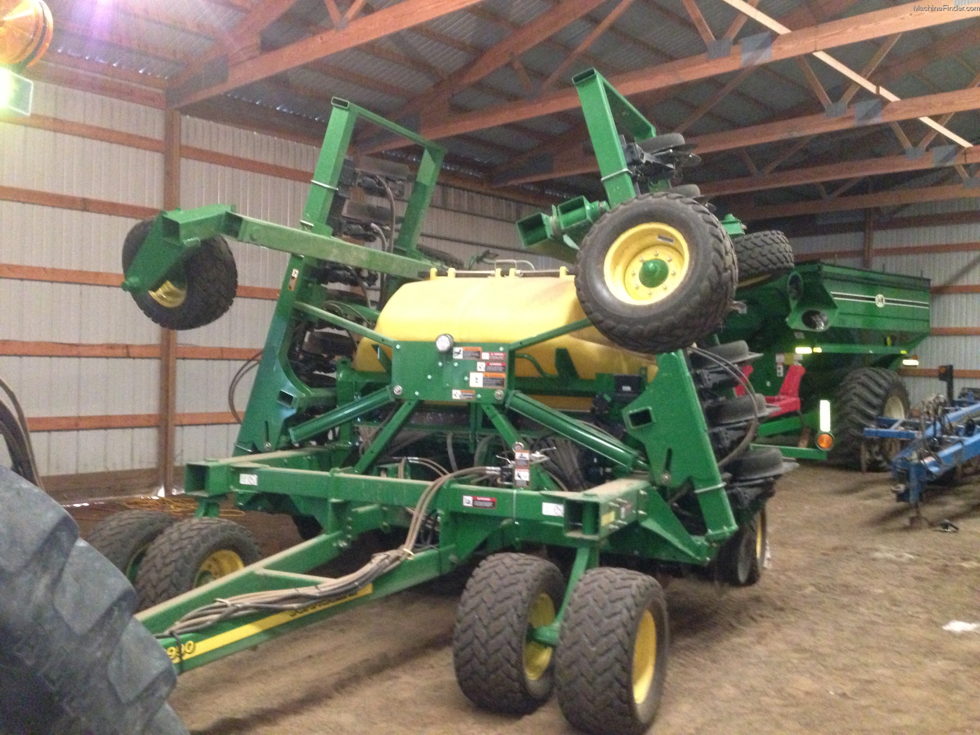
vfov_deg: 42.9
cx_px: 490
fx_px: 934
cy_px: 368
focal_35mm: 33
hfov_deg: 55.4
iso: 800
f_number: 2.4
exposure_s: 1/16
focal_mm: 4.13
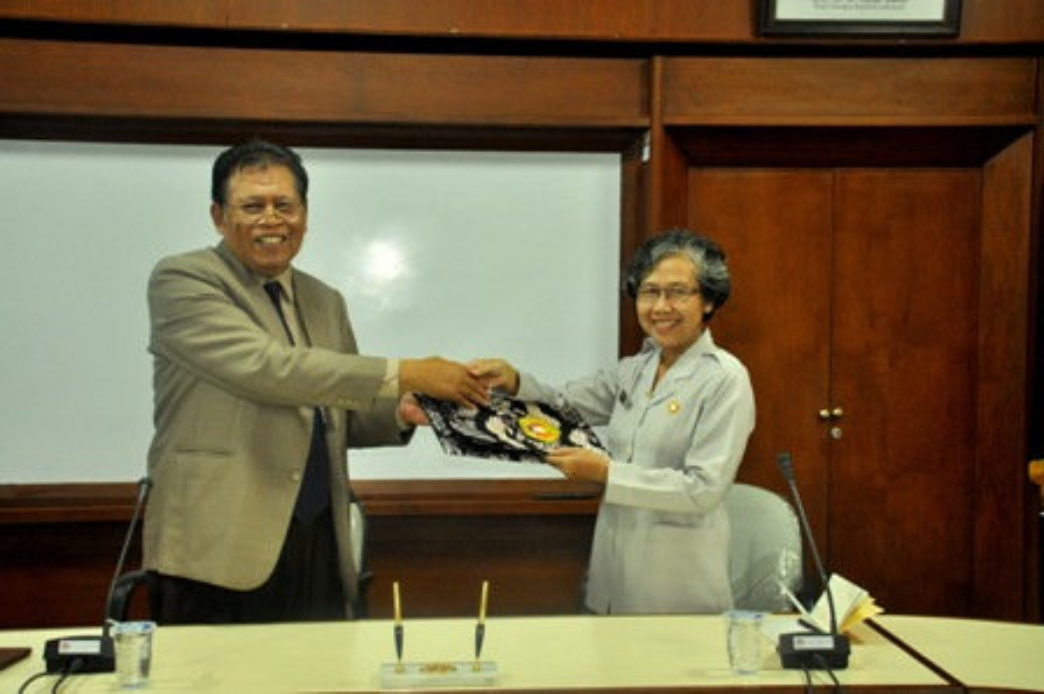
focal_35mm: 51
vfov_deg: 26.4
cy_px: 347
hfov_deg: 38.9
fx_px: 1478
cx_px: 522
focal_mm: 34
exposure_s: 1/60
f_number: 5
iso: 1600
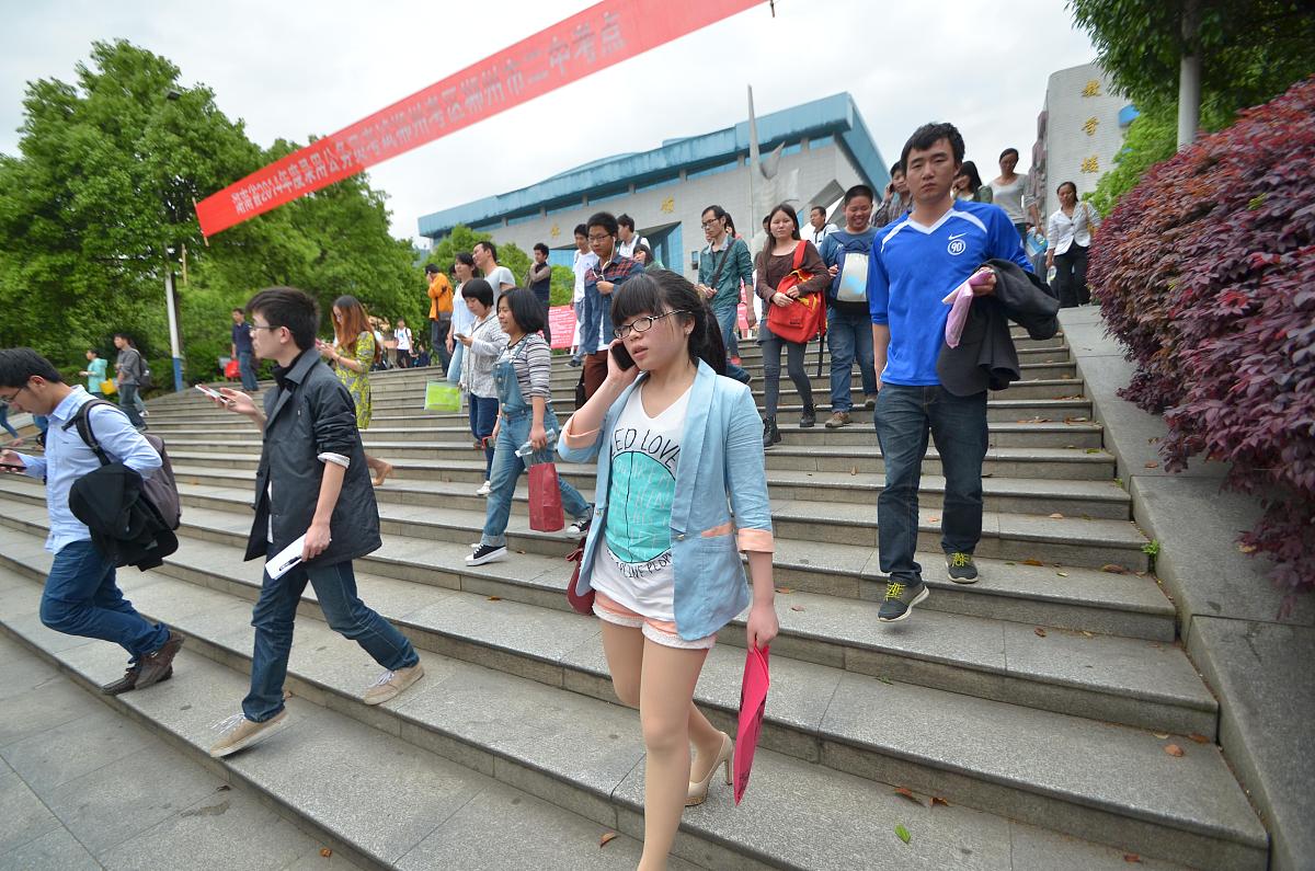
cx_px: 658
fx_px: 547
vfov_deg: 77.1
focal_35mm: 15
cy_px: 436
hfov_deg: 100.5
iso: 400
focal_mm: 10
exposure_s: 1/500
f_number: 4.5
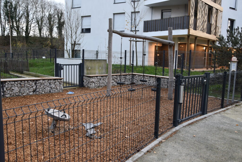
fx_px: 212
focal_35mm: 32
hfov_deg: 59.5
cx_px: 121
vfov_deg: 41.7
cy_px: 81
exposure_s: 1/60
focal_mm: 21
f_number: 4
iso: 560
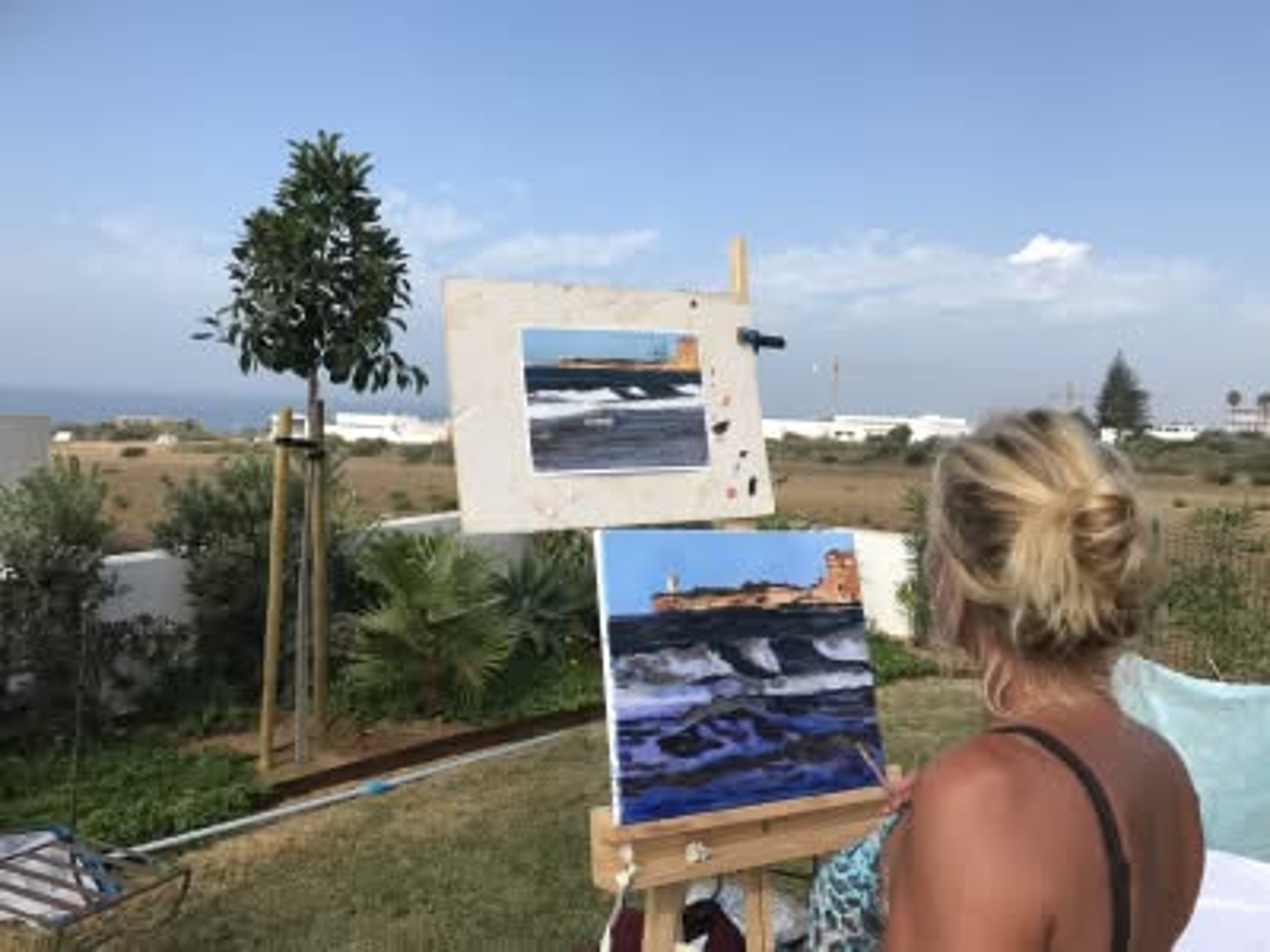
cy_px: 476
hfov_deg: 63.4
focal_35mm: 28
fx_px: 1027
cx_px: 635
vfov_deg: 49.7
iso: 20
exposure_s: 1/2179
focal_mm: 3.99
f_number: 1.8
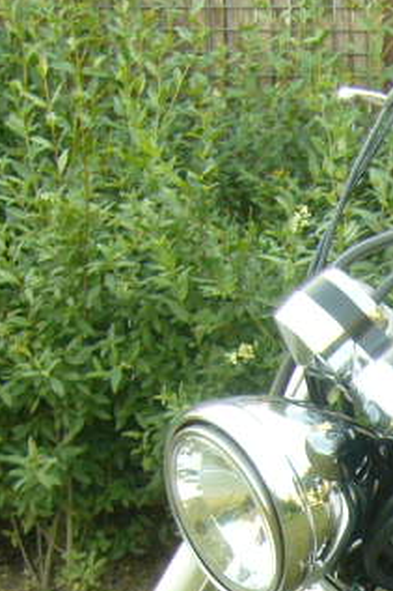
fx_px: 2410
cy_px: 708
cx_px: 710
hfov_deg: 8.9
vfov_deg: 13.6
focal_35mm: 147
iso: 80
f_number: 2.8
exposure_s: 1/50
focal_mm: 5.8
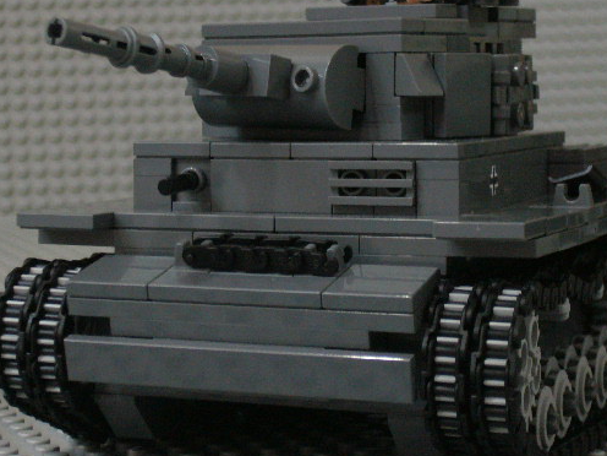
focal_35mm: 111
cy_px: 179
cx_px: 289
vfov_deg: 13.3
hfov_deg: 17.7
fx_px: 1946
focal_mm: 14.3
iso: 200
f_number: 4.5
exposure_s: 1/8
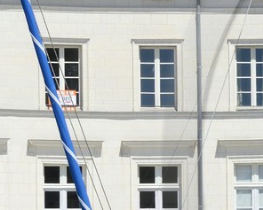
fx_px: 5334
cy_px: 164
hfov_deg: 2.8
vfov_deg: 2.3
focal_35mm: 685
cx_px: 523
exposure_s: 1/200
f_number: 16
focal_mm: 135
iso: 200
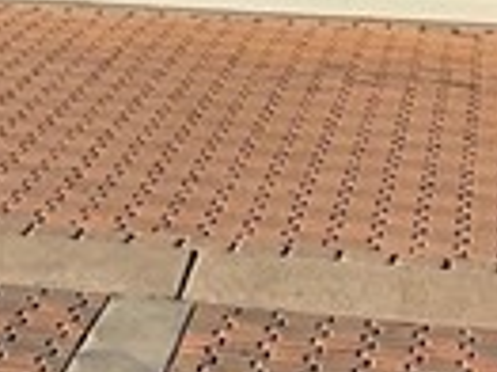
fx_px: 3256
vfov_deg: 6.2
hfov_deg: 7.7
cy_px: -577
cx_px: -926
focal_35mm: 227
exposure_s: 1/1786
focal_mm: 3
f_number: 1.8
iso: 16
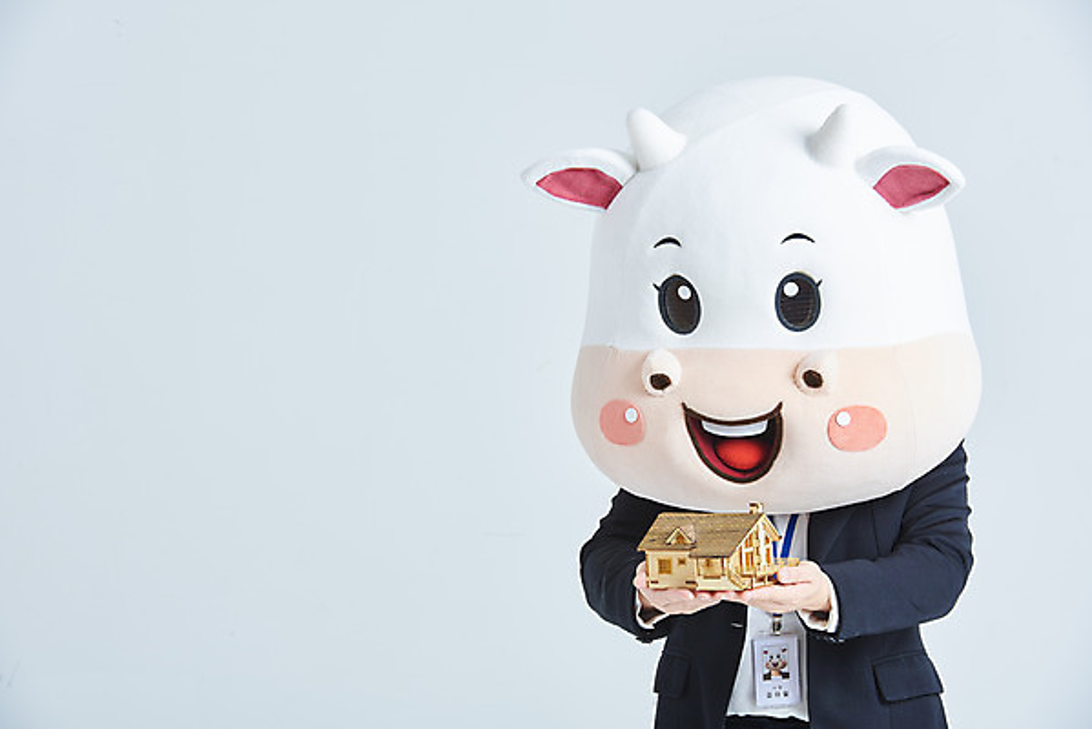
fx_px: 5159
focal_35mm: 170
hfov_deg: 12.1
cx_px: 546
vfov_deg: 8.1
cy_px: 364
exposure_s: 1/125
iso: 100
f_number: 14
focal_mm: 170
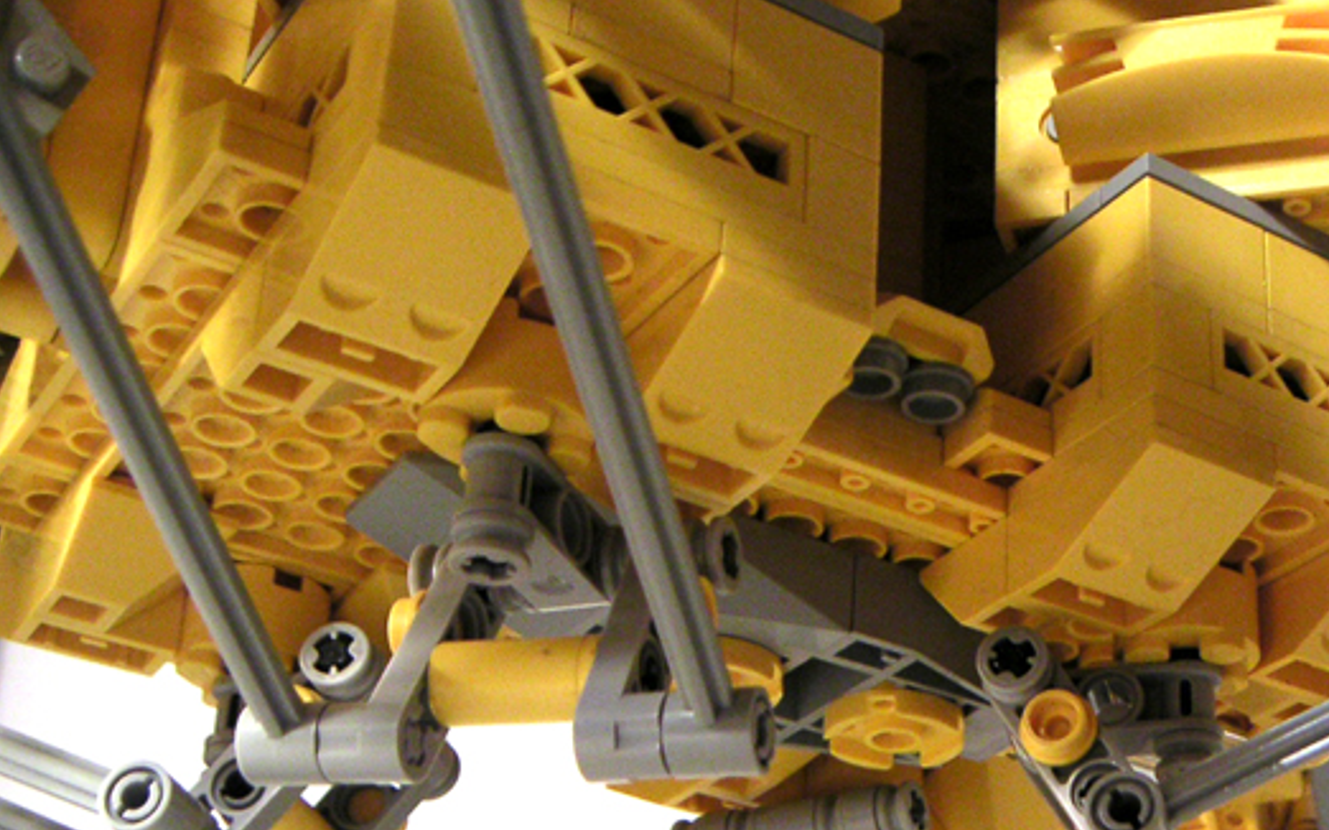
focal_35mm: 65
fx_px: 2354
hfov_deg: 31.0
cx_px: 988
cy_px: 680
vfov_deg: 19.8
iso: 100
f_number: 2.8
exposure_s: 1/20
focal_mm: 6.3
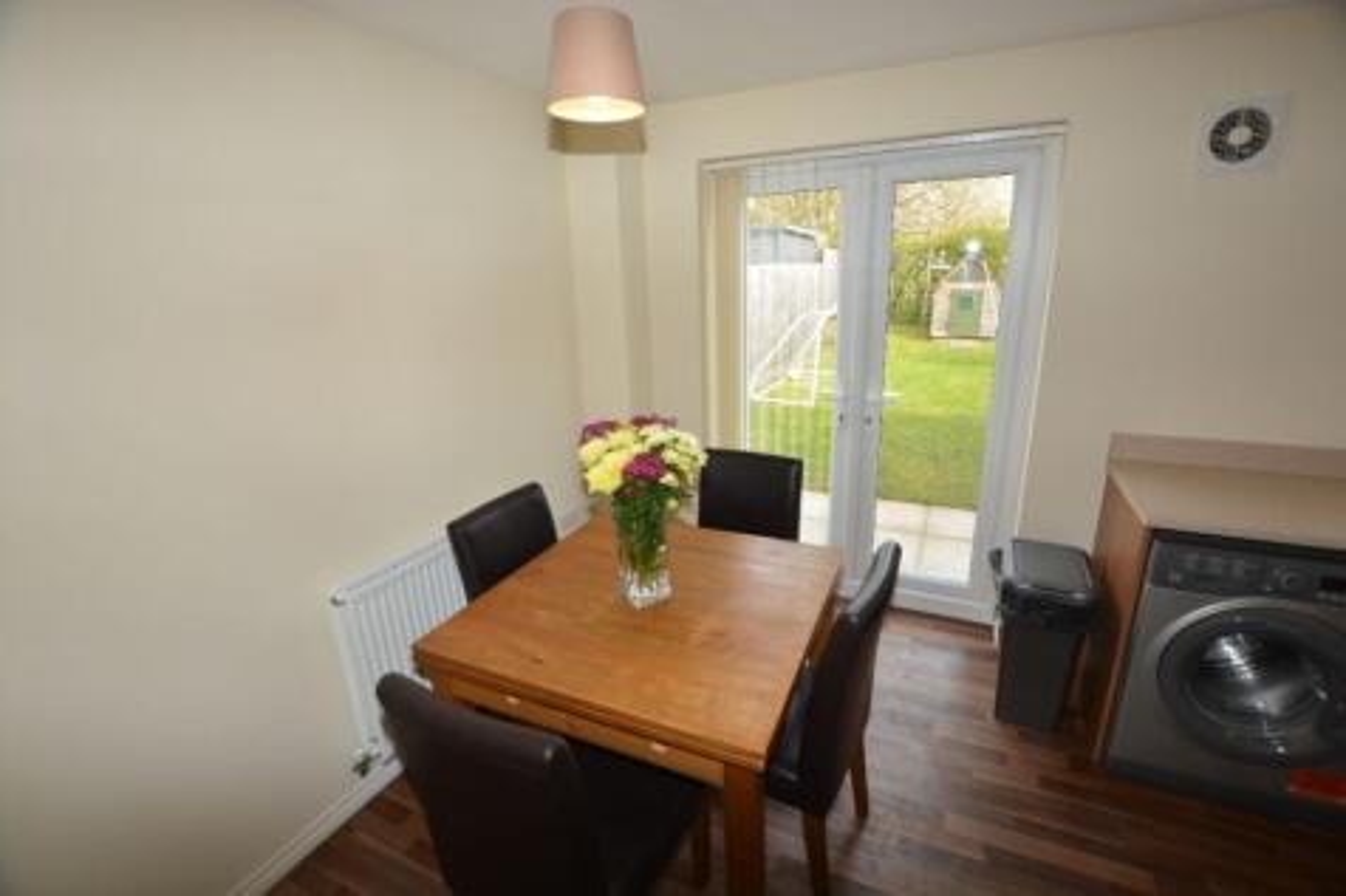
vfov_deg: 77.3
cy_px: 448
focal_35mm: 15
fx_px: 561
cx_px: 673
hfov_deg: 100.4
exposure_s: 1/80
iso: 200
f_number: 4.5
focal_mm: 10
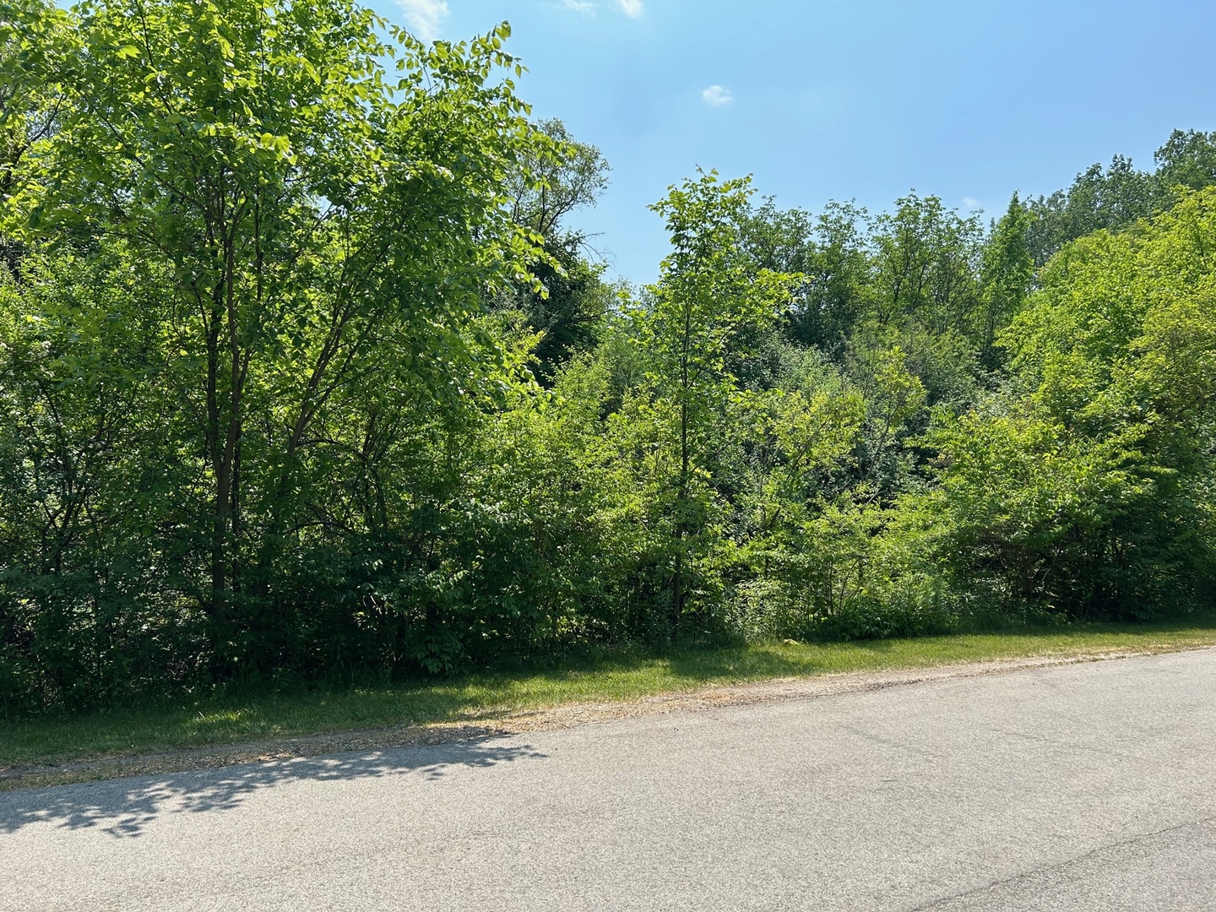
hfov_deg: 67.3
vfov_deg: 53.1
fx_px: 913
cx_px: 608
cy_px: 456
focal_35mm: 26
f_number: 1.5
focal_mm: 5.7
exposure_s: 1/2915
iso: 50
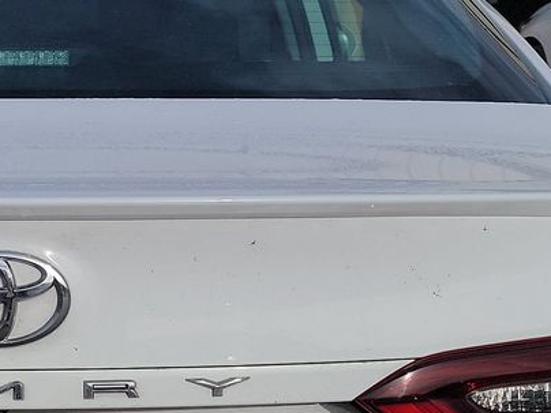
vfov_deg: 15.4
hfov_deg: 19.9
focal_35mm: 95
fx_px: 1512
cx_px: -30
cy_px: 338
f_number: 1.8
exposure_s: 1/1718
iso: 50
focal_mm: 6.7
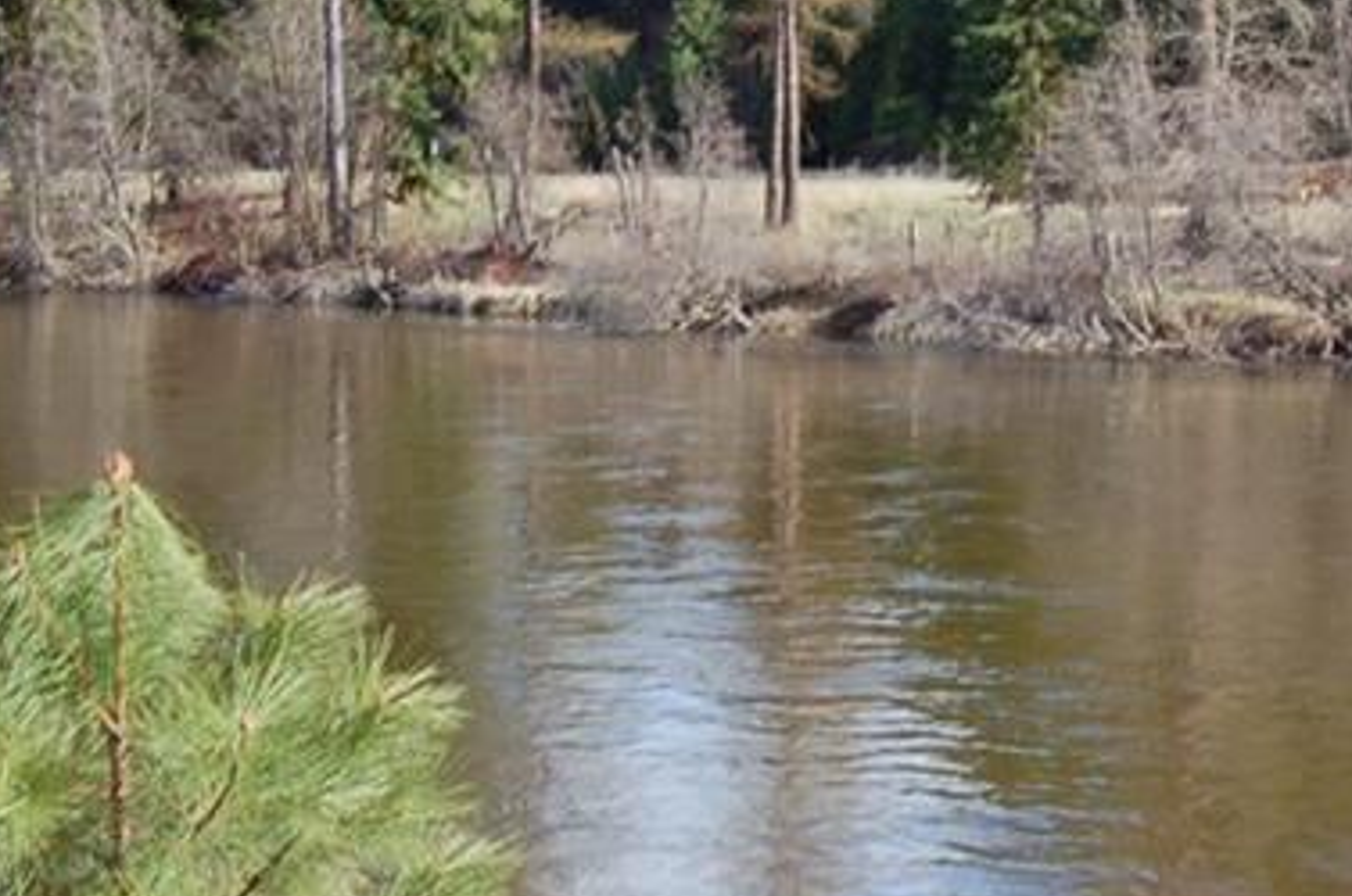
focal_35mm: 106
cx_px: 1044
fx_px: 3974
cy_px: 337
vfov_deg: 12.9
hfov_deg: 19.2
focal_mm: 26
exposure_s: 1/320
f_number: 9
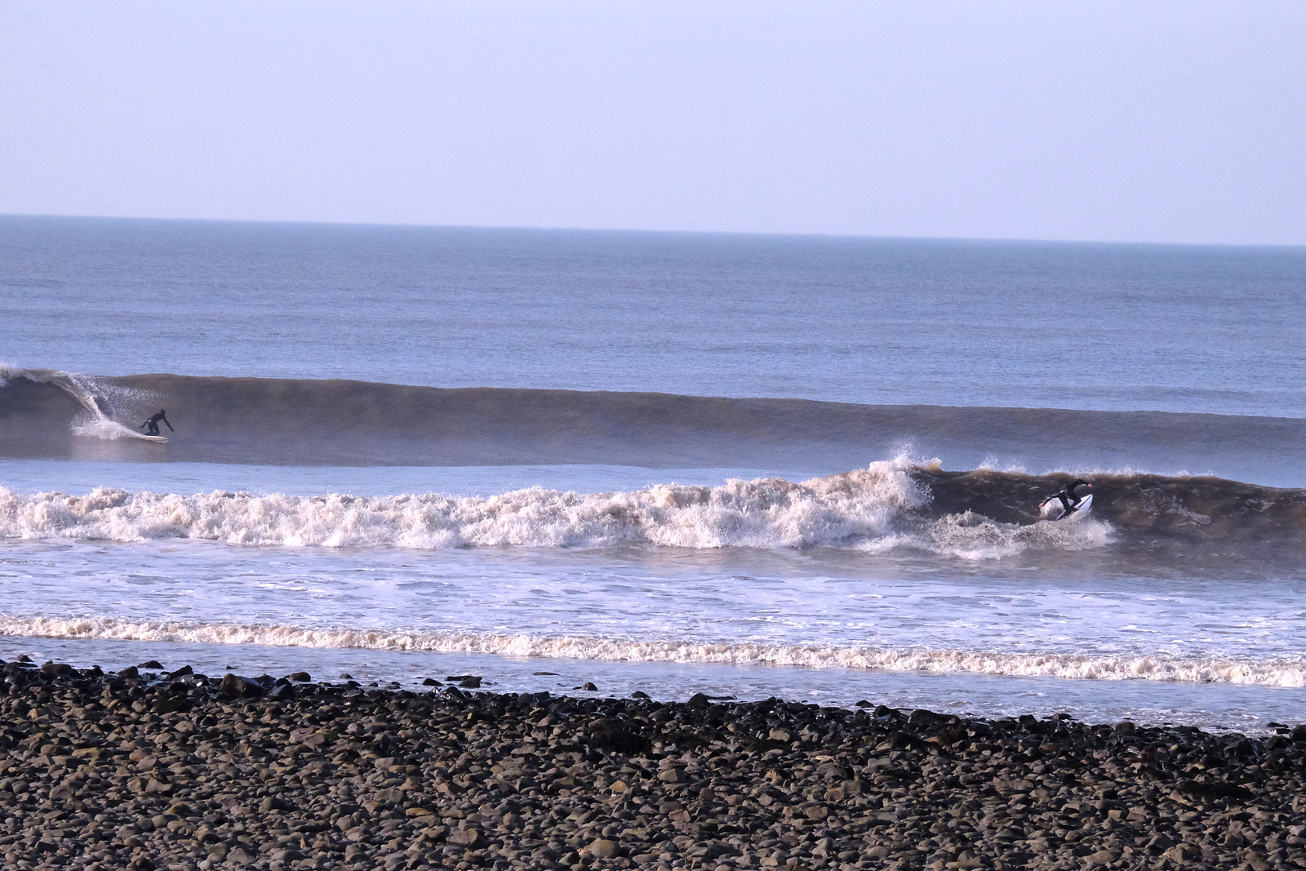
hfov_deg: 7.1
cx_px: 653
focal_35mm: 289
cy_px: 436
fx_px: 10484
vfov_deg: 4.8
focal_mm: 192.9
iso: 2000
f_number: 14
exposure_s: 1/2000
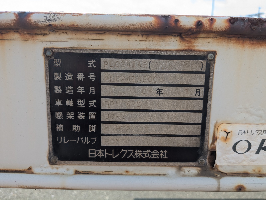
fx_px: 207
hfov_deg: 65.3
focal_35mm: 27
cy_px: 100
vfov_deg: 51.4
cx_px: 133
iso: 33
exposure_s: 1/1170
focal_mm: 4.38
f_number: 1.73
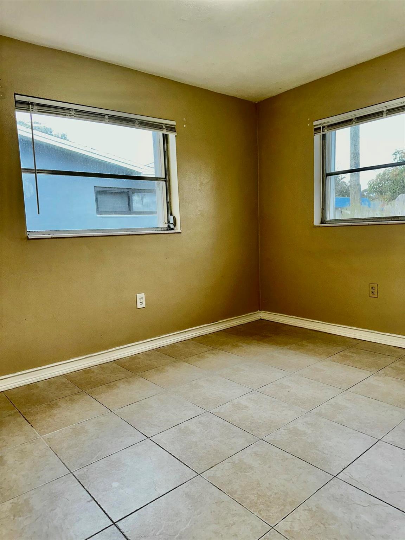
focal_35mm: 24
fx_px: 374
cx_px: 202
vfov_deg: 71.6
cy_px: 270
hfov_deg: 56.8
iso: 64
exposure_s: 1/166
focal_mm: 6.86
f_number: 1.78
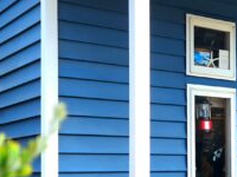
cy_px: 149
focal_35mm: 80
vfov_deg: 18.2
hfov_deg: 23.8
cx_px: 207
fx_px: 548
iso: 20
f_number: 1.8
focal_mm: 5.4
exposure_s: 1/1429
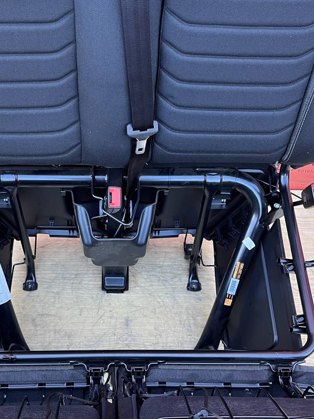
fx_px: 508
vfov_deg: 44.7
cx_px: 121
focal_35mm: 42
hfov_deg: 34.2
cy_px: 240
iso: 125
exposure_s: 1/88
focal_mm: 5.1
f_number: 1.6
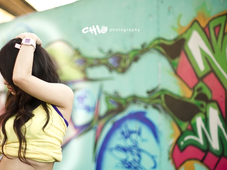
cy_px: 103
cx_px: 74
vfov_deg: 17.8
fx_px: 544
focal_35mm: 83
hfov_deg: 23.4
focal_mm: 50
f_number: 1.4
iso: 100
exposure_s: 1/200
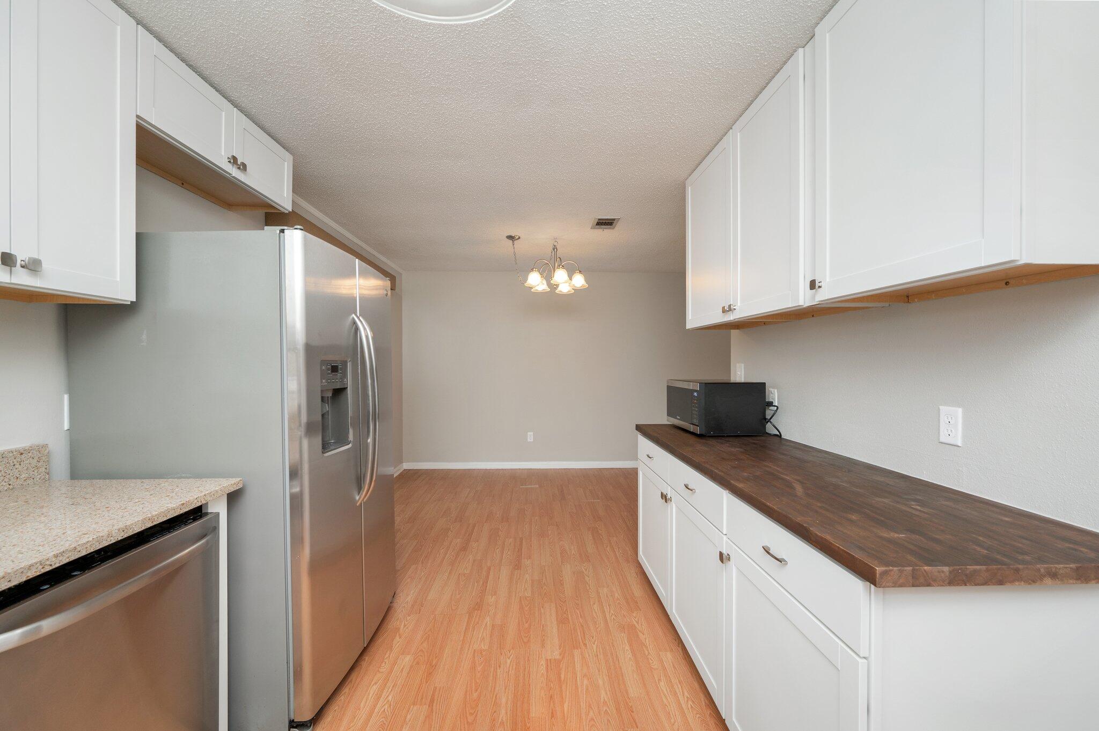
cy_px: 366
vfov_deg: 81.1
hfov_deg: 104.3
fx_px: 427
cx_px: 550
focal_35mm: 14
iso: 500
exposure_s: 1/60
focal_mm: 14
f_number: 7.1
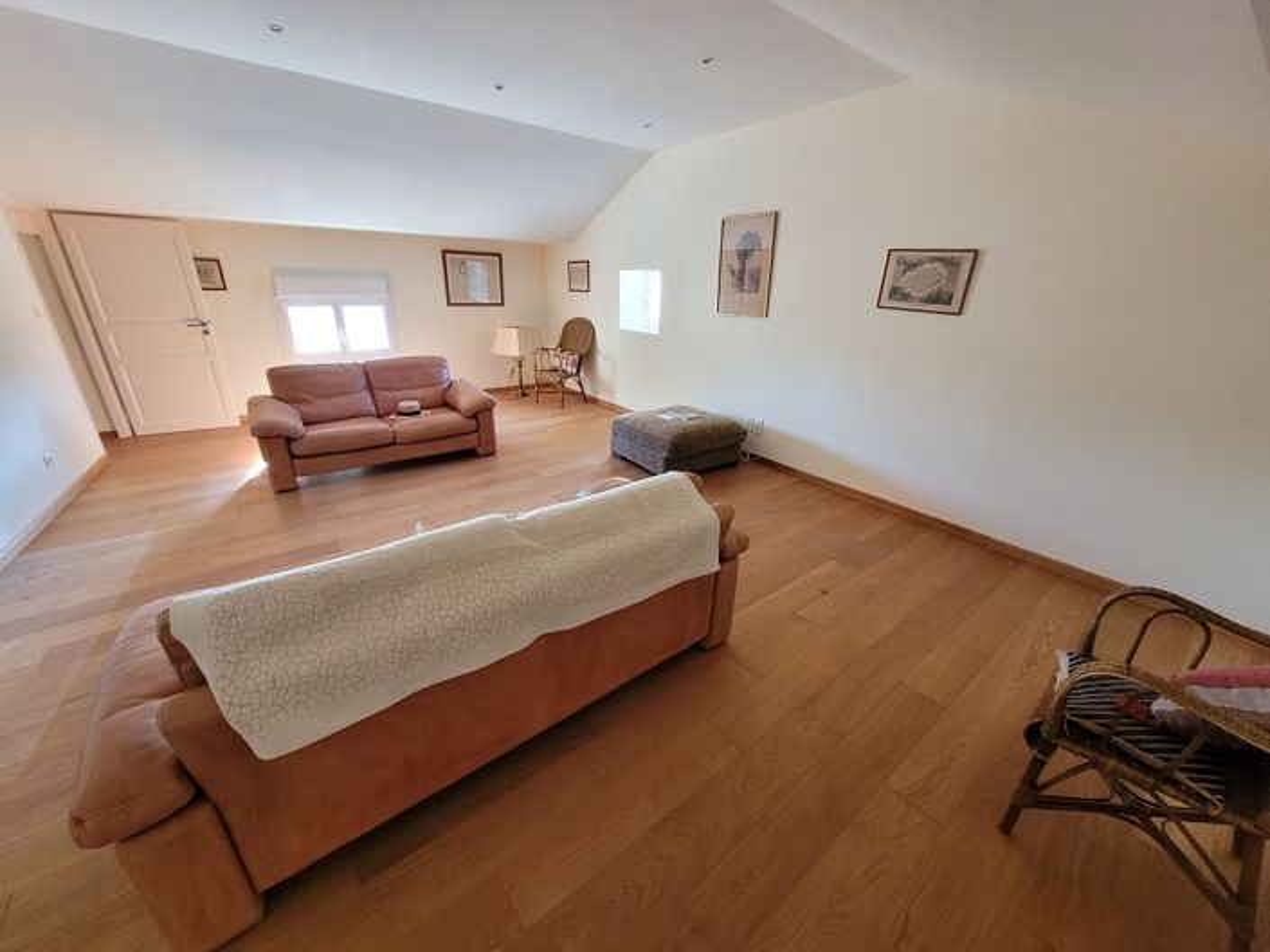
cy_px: 476
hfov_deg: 106.2
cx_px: 635
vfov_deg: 89.9
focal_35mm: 13
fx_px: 477
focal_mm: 1.74
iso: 320
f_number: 2.2
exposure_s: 1/33
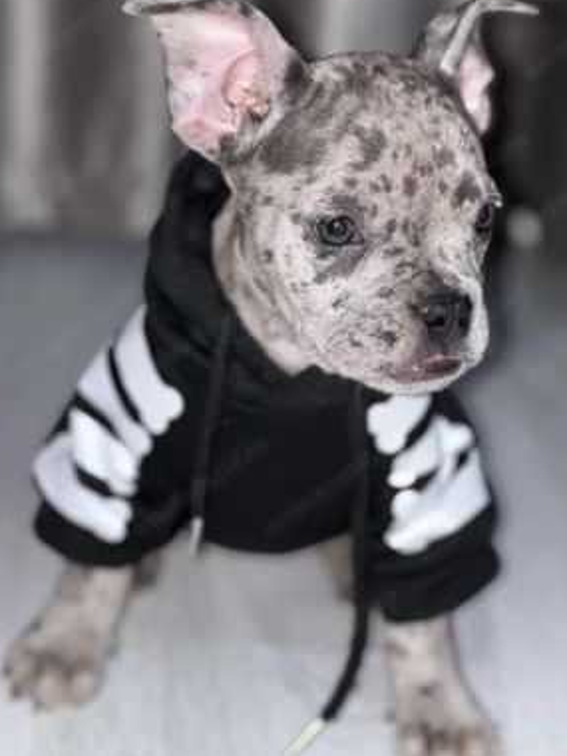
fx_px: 1769
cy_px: 368
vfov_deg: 24.1
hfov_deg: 18.2
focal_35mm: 81
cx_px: 281
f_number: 2.8
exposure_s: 1/34
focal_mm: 9
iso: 160
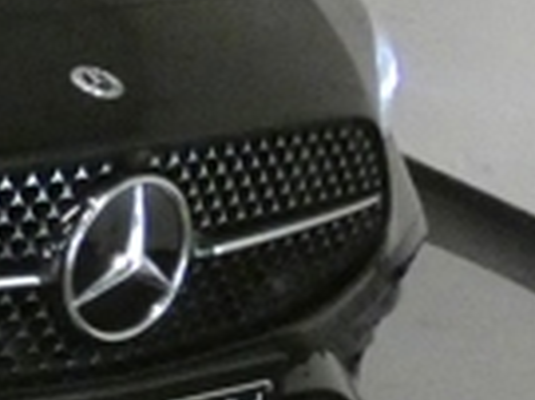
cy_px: 333
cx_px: -808
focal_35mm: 213
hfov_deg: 8.4
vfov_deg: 7.0
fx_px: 3289
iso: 2000
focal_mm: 6.5
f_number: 3.5
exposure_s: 1/125
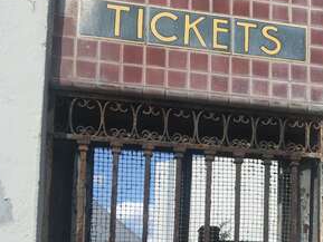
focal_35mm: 77
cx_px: 358
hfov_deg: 23.7
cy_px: 233
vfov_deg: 18.7
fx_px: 719
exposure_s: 1/1980
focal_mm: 4.15
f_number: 2.2
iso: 32
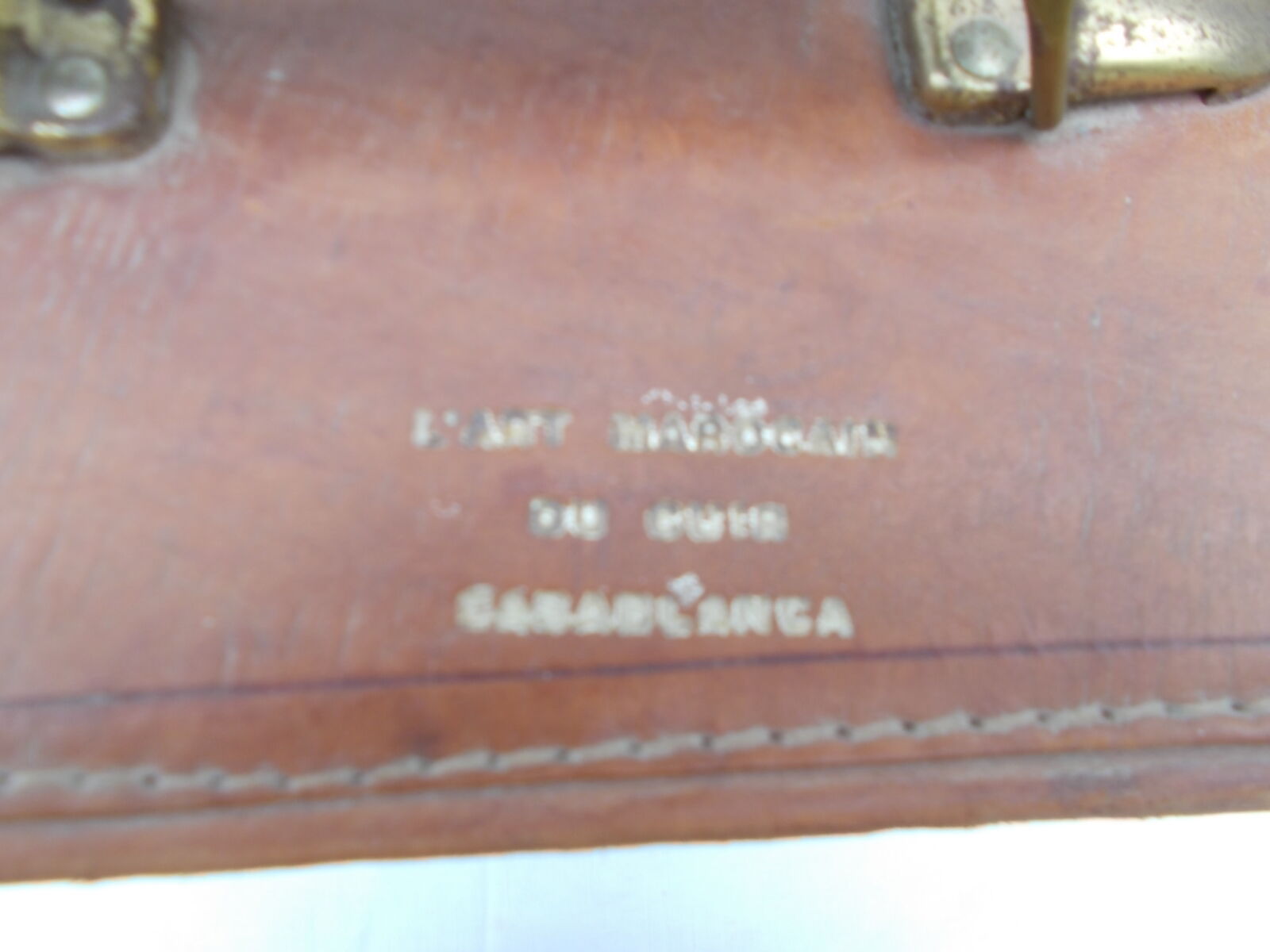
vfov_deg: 53.1
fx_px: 954
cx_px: 635
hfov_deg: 67.3
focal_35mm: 26
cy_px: 476
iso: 80
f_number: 3.2
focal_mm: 4.6
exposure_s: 1/30
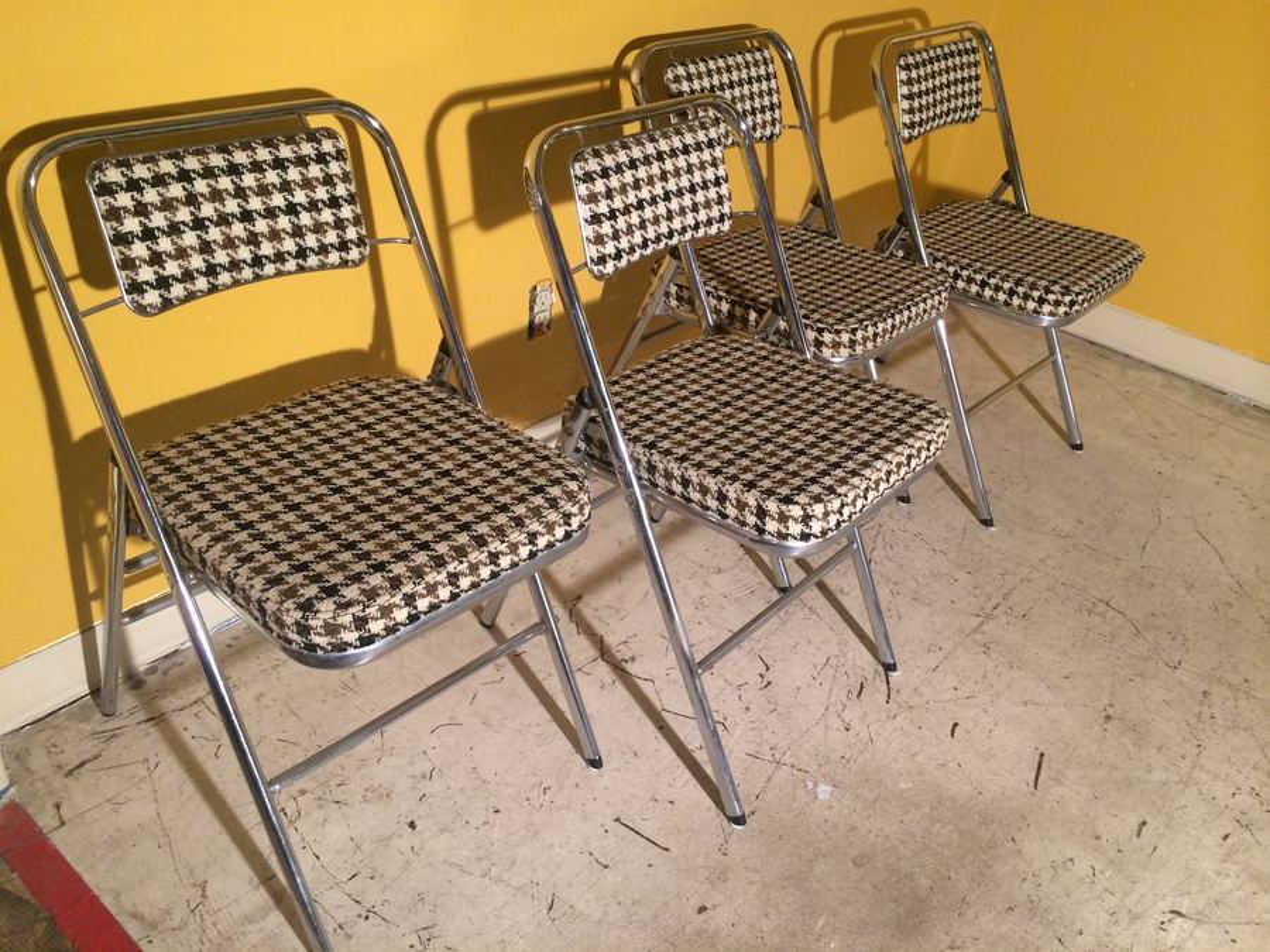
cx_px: 635
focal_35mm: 30
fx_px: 1101
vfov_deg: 46.8
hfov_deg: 60.0
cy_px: 476
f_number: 2.2
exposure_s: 1/30
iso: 64
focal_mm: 4.12
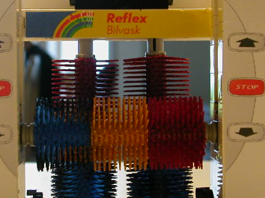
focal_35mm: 96
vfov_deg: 15.4
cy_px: 92
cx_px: 132
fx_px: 735
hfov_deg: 20.4
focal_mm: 9.7
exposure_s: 1/30.2
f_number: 3.5
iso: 100
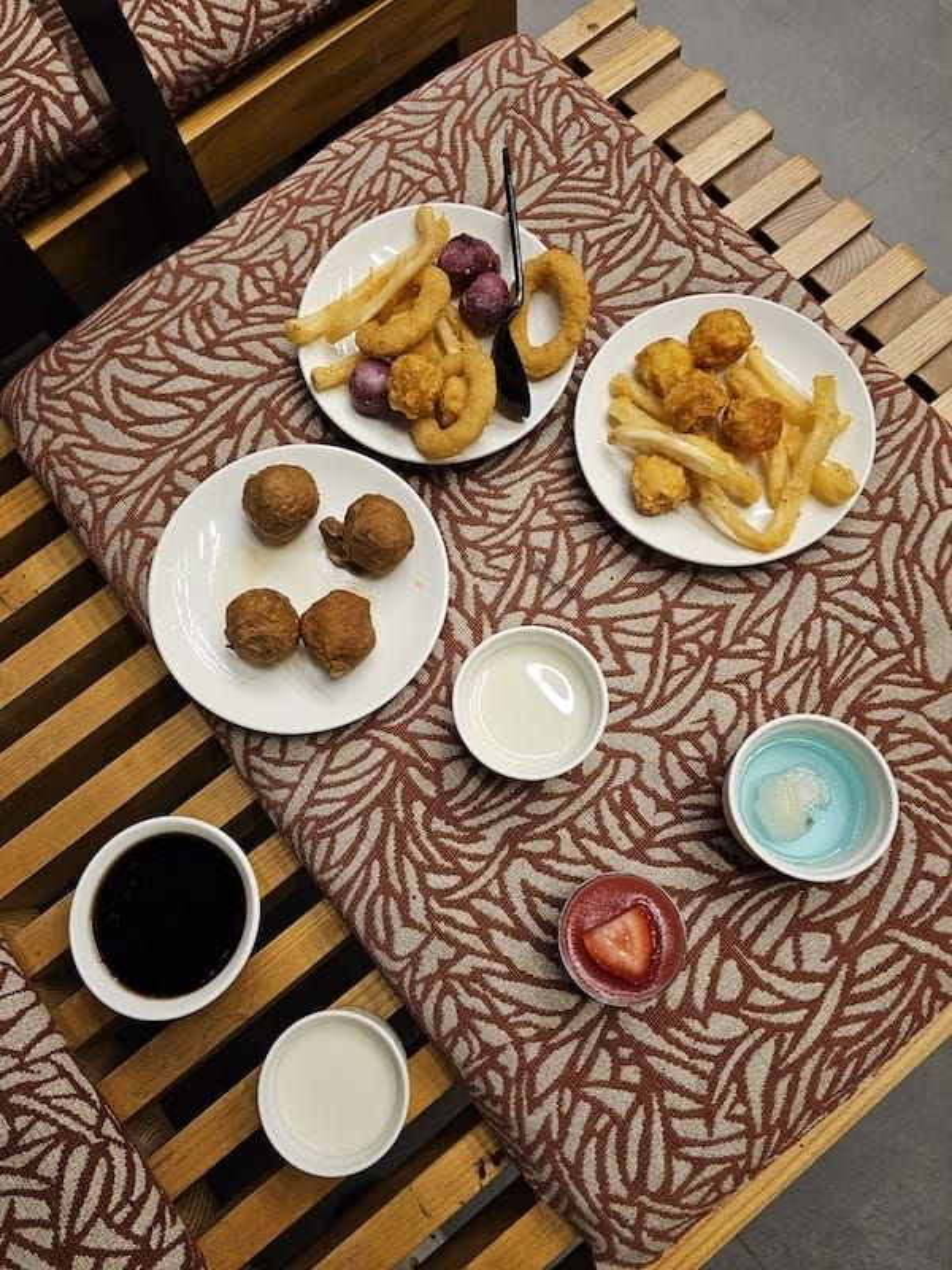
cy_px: 635
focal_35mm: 23
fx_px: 843
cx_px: 476
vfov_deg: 73.9
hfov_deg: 58.9
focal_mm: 6.3
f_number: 1.7
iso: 640
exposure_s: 1/60
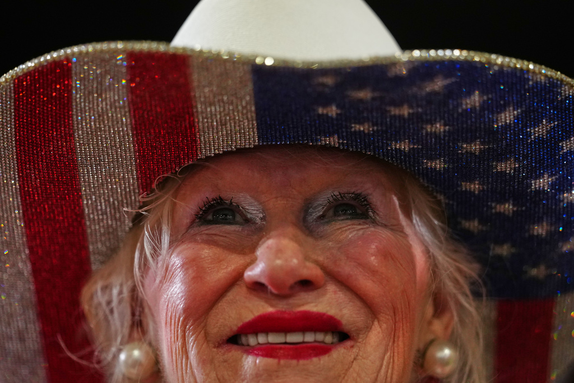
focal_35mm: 225
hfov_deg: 9.1
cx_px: 287
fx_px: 3588
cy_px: 192
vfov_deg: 6.1
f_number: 2
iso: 1600
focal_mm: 150
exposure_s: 1/500
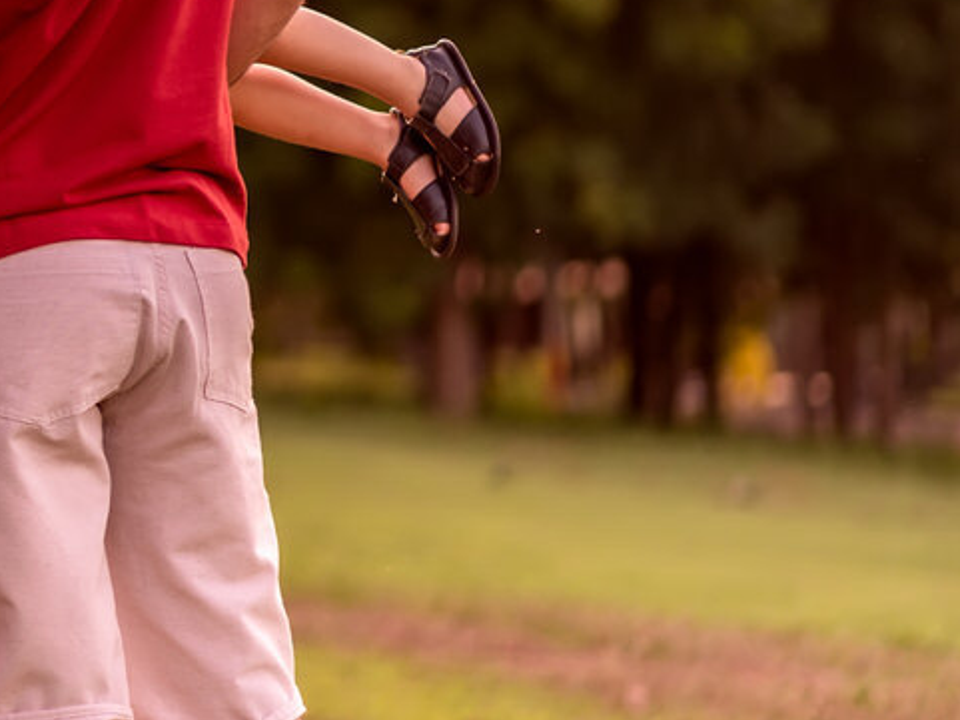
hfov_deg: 9.6
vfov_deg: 7.3
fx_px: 5659
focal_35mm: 204
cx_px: -154
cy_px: -30
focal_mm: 85
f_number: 1.8
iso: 100
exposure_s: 1/320
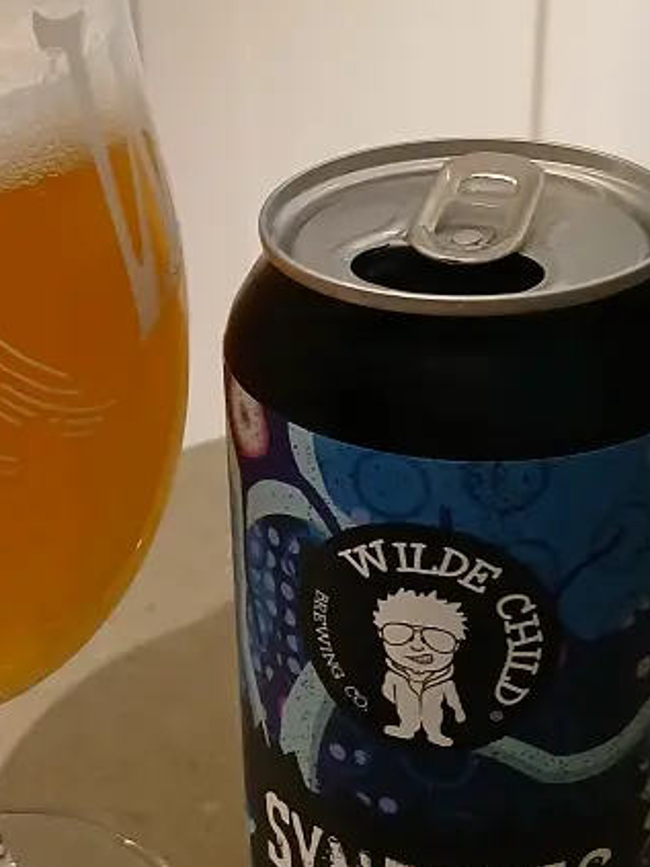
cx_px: 160
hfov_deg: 23.0
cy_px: 488
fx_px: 1578
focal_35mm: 63
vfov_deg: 30.7
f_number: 1.8
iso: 200
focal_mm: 3.98
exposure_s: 1/33.3
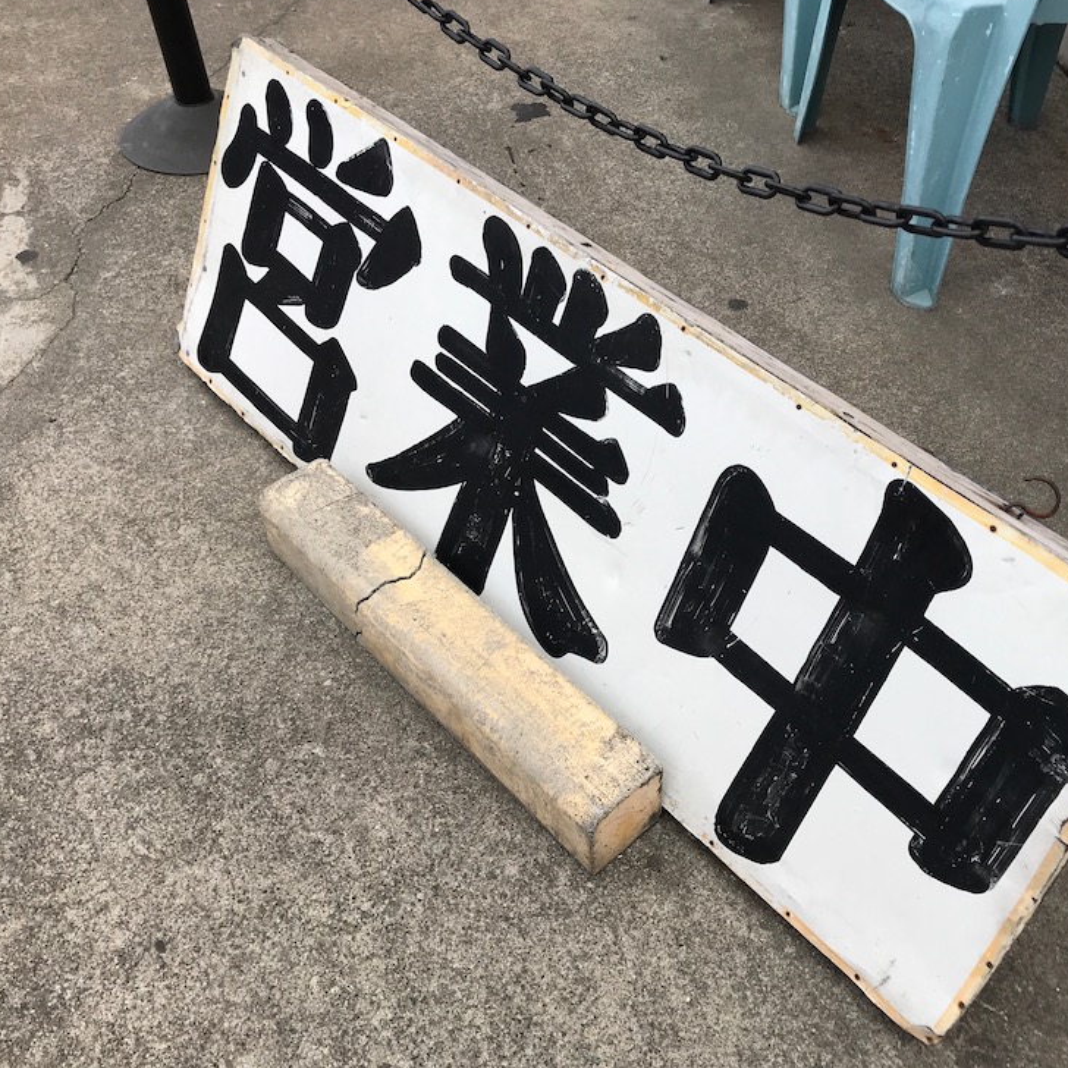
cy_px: 540
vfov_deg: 48.4
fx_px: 1187
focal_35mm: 34
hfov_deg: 48.2
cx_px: 625
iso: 20
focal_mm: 3.99
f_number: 1.8
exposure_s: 1/269
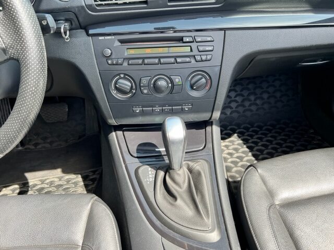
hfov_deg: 67.3
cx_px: 167
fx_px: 251
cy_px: 125
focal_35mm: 26
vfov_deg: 53.1
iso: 50
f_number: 1.5
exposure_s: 1/349
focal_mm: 5.7
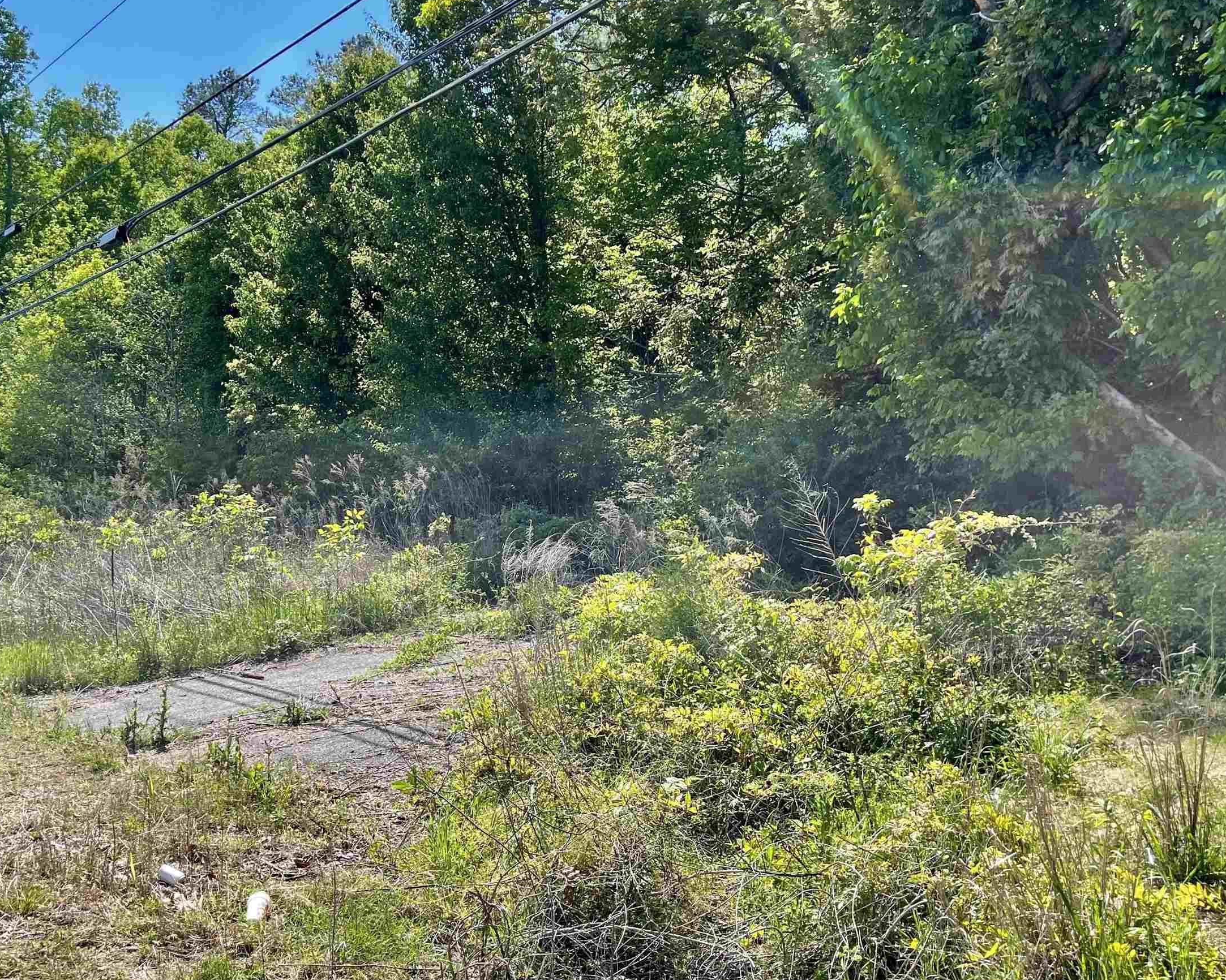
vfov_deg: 41.1
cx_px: 519
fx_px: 1306
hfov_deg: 50.1
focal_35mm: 36
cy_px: 509
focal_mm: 5.1
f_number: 1.6
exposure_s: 1/1513
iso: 32
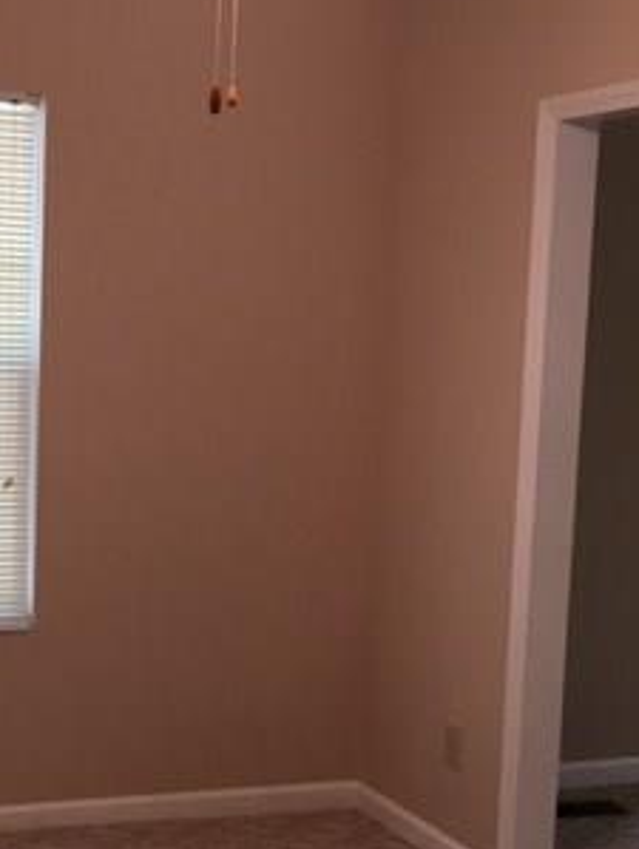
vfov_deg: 31.1
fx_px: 1523
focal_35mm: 62
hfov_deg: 23.1
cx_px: 62
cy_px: 500
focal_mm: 4.15
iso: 64
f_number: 2.2
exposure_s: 1/30
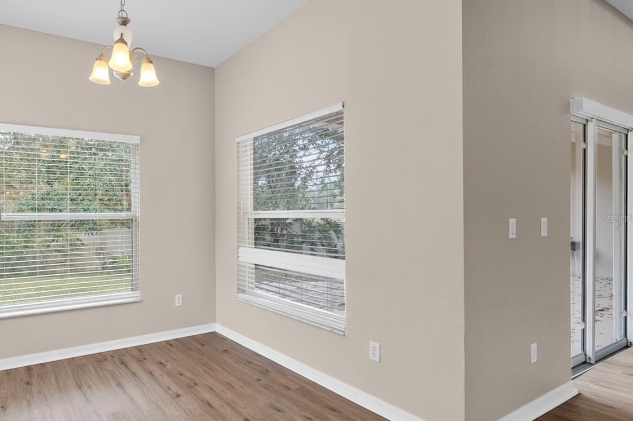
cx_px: 200
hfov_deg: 80.6
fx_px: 352
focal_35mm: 20
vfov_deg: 61.9
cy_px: 218
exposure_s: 1/10
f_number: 8
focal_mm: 14
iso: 320
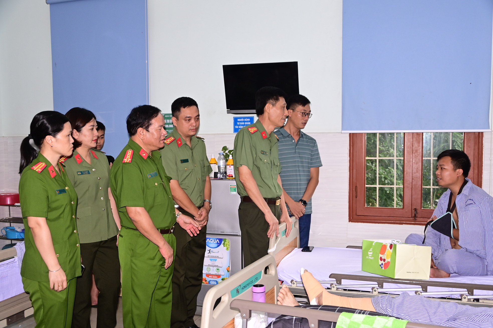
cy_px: 164
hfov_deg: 53.1
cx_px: 246
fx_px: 493
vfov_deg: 36.9
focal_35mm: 36
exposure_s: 1/200
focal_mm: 24
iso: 640
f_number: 3.8
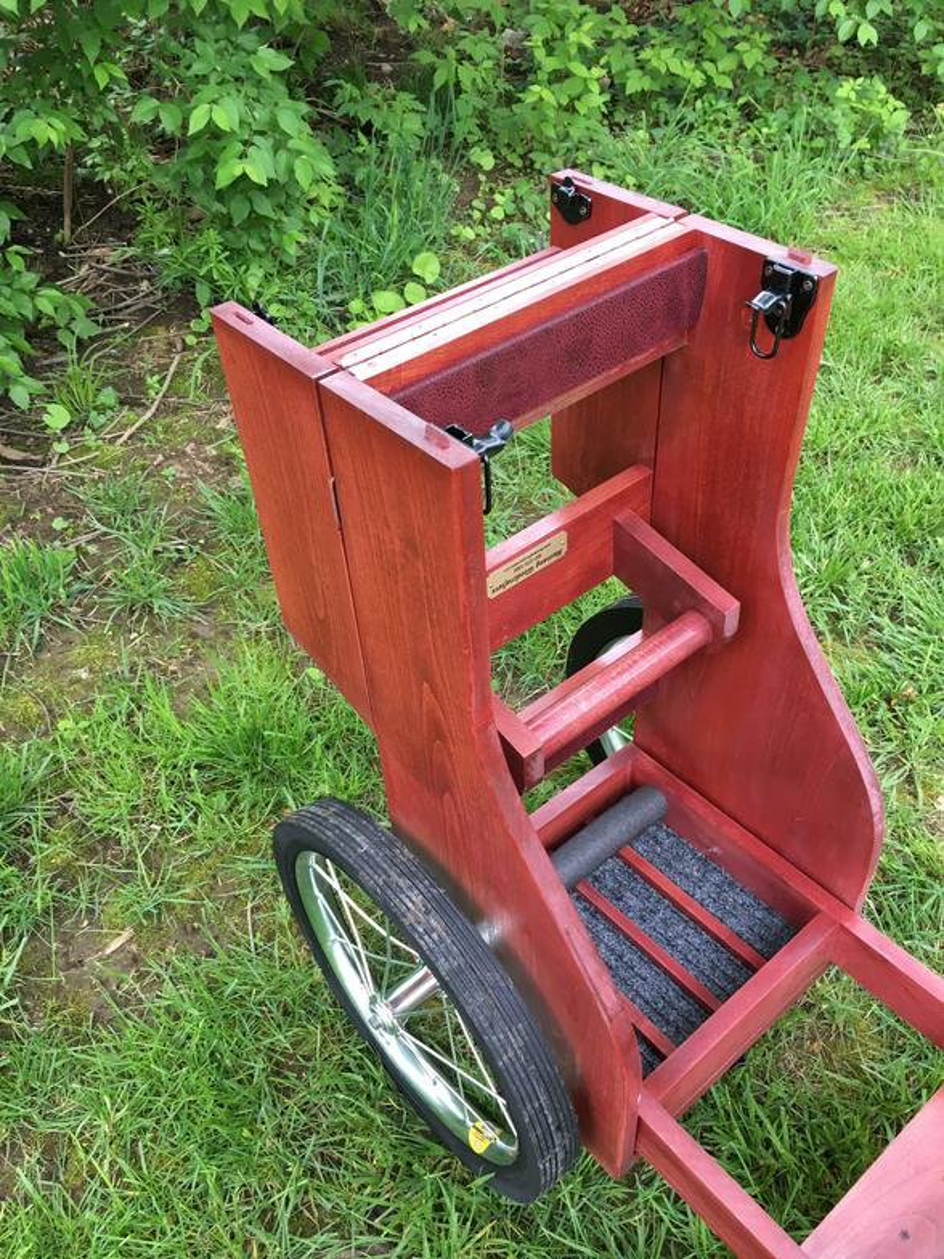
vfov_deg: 61.7
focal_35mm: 29
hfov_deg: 48.2
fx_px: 1054
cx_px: 472
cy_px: 630
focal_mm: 4.15
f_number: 2.2
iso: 25
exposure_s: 1/40
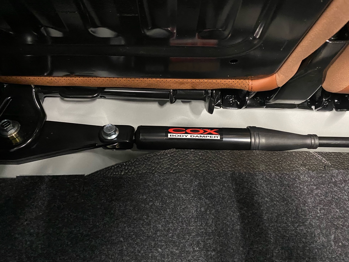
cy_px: 130
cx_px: 180
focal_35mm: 27
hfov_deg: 65.3
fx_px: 272
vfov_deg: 51.4
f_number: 1.8
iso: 800
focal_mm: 4.25
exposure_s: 1/30
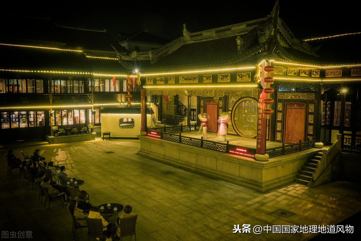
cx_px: 180
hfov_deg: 61.9
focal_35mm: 30
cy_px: 120
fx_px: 301
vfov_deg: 43.6
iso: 800
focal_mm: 30
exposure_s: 1
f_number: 14
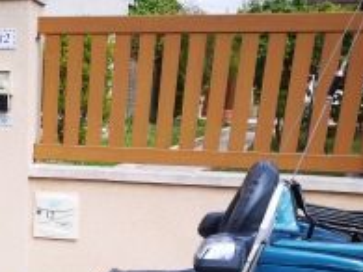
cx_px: 28
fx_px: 650
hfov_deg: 29.7
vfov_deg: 22.1
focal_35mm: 62
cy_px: 311
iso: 50
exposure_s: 1/894
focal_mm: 5.58
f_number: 1.8
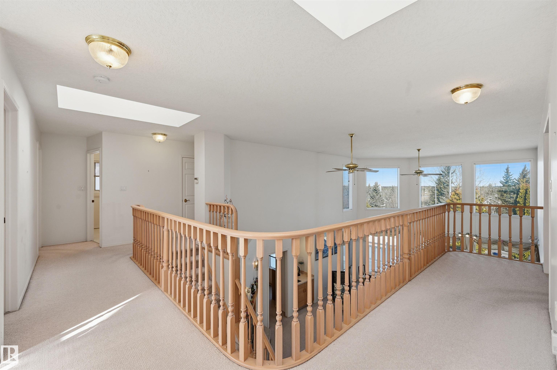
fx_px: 232
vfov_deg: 77.2
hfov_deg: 100.4
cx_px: 278
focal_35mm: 15
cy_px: 185
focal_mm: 15
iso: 100
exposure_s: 1/160
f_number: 8
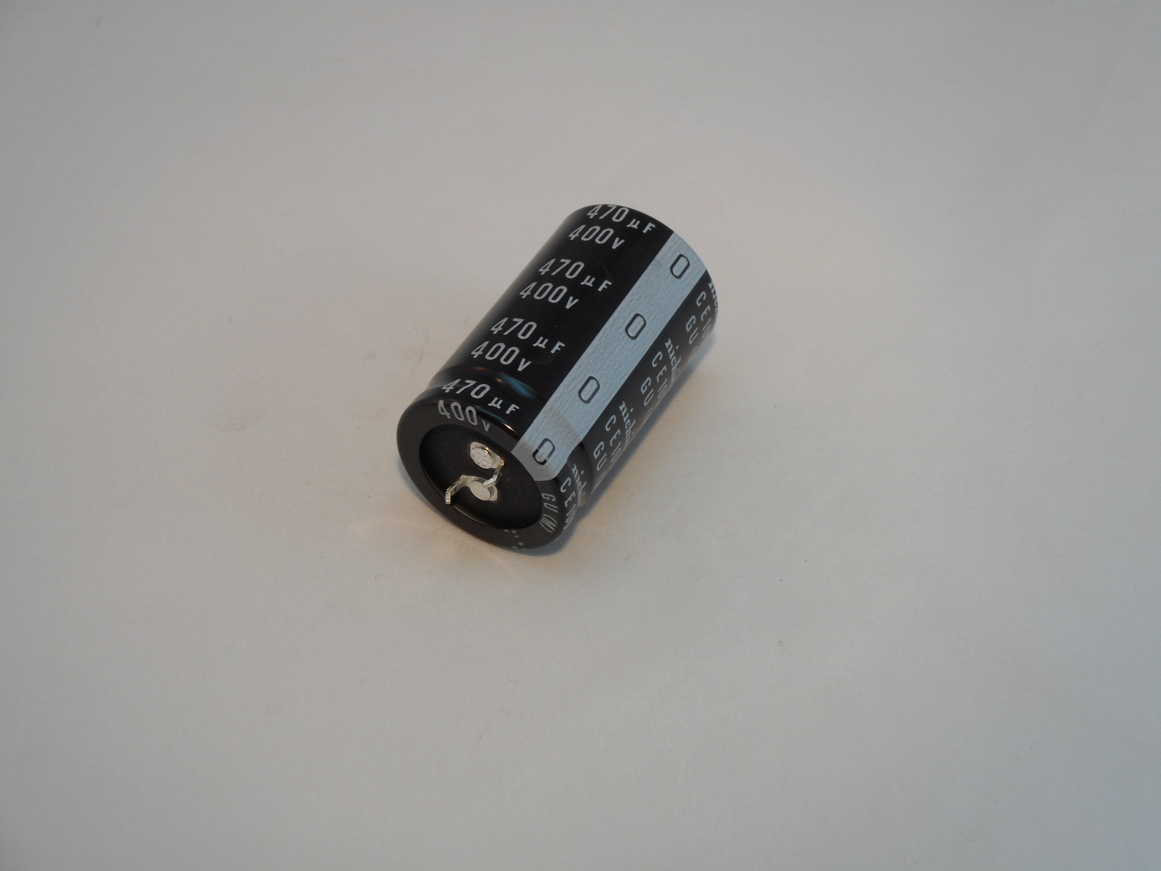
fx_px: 2583
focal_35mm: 77
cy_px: 436
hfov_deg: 25.3
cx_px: 580
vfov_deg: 19.1
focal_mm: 13.8
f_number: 5.5
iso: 100
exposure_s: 1/30
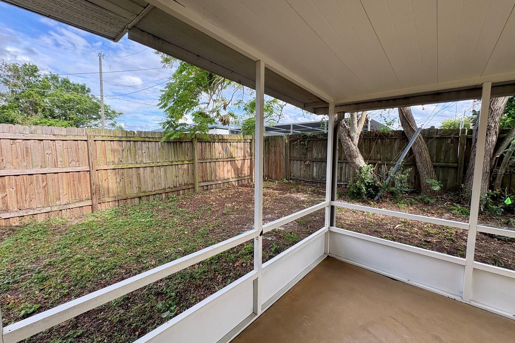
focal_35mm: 15
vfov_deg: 77.3
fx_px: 215
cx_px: 259
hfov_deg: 100.4
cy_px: 171
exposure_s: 1/260
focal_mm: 2.22
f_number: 2.2
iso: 64
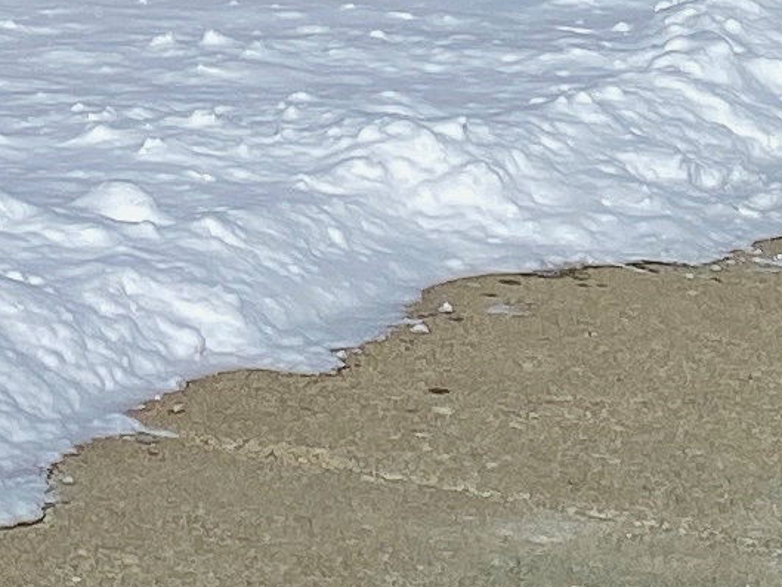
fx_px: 4474
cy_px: -1202
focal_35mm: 198
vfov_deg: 6.8
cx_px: -569
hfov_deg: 9.6
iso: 32
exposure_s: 1/7692
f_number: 1.8
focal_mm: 4.25
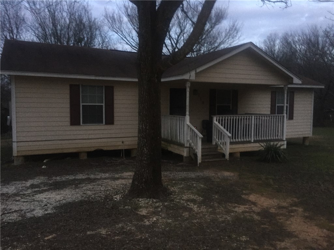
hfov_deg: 61.7
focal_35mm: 29
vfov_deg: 48.2
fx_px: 280
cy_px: 125
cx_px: 167
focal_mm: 4.15
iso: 200
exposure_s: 1/16
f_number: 2.2
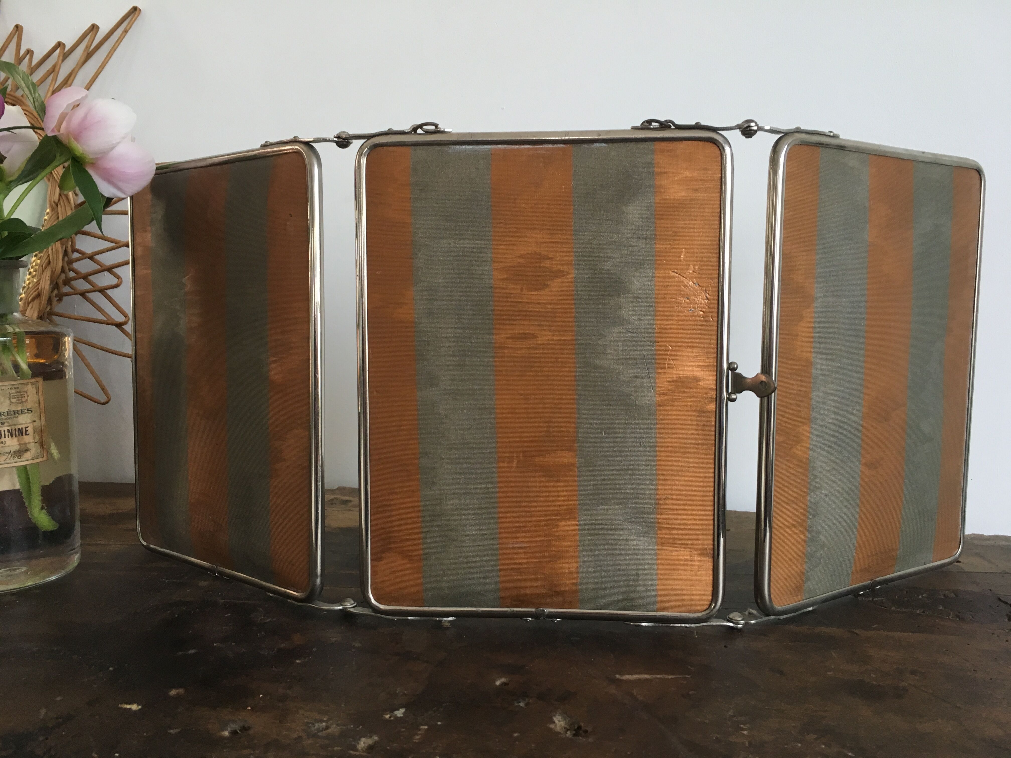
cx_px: 506
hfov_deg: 61.7
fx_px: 847
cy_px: 379
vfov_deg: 48.2
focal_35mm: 29
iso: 100
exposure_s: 1/33
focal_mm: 4.15
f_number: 2.2
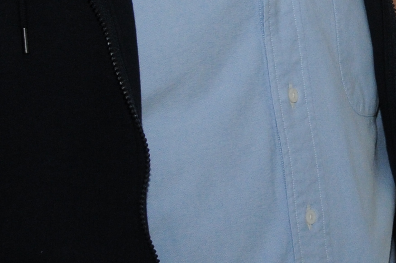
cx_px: 637
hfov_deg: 10.0
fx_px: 2180
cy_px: -155
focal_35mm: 198
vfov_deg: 6.8
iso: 500
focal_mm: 27
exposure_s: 1/60
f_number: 8
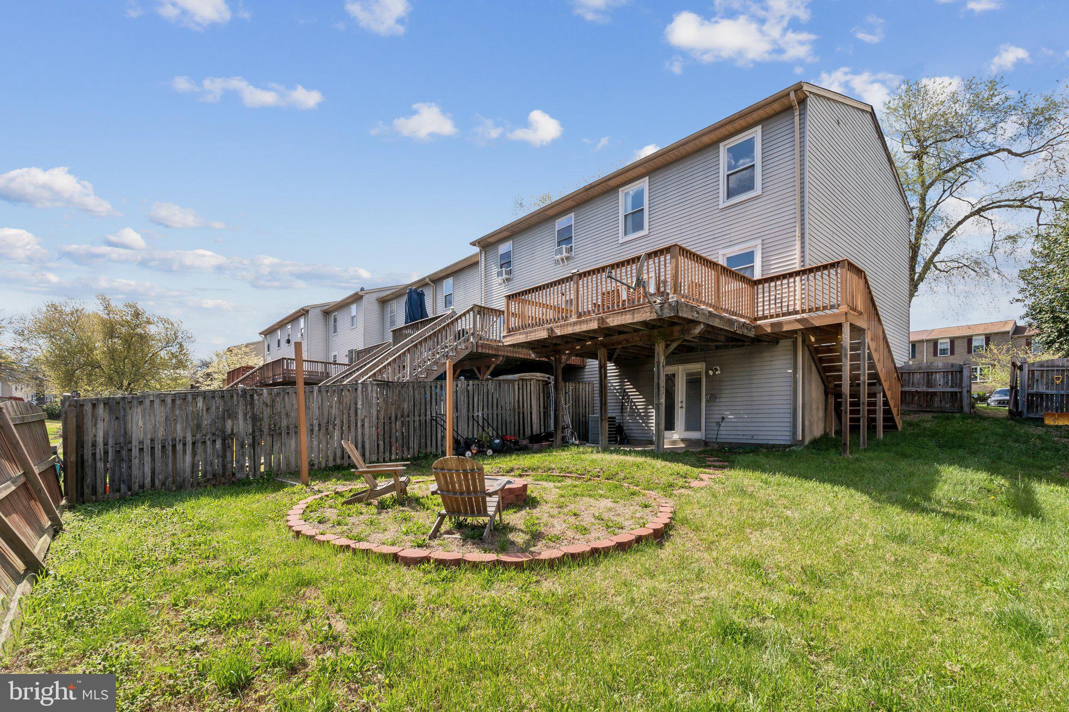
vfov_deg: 73.7
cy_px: 356
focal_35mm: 16
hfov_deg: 96.7
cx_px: 534
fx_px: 475
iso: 200
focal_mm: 16
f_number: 10
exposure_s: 1/250
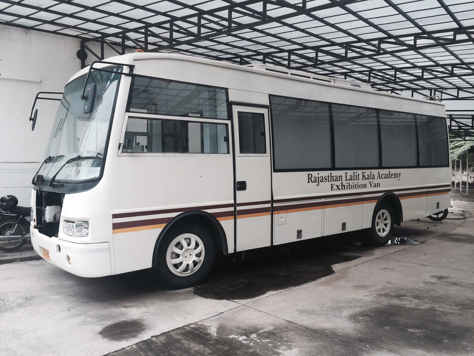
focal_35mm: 29
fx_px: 397
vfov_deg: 48.2
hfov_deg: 61.7
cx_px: 237
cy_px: 178
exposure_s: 1/557
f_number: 2.2
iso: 32
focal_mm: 4.15
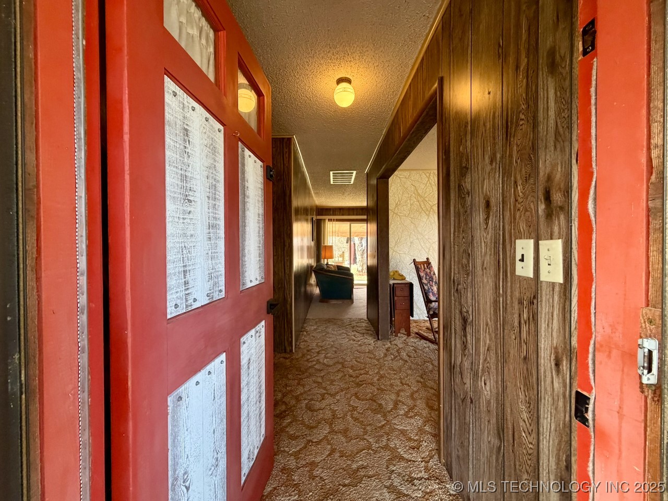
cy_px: 250
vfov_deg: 85.7
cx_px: 334
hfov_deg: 102.1
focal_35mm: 14
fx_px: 270
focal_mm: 2.22
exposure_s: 1/120
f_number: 2.2
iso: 320
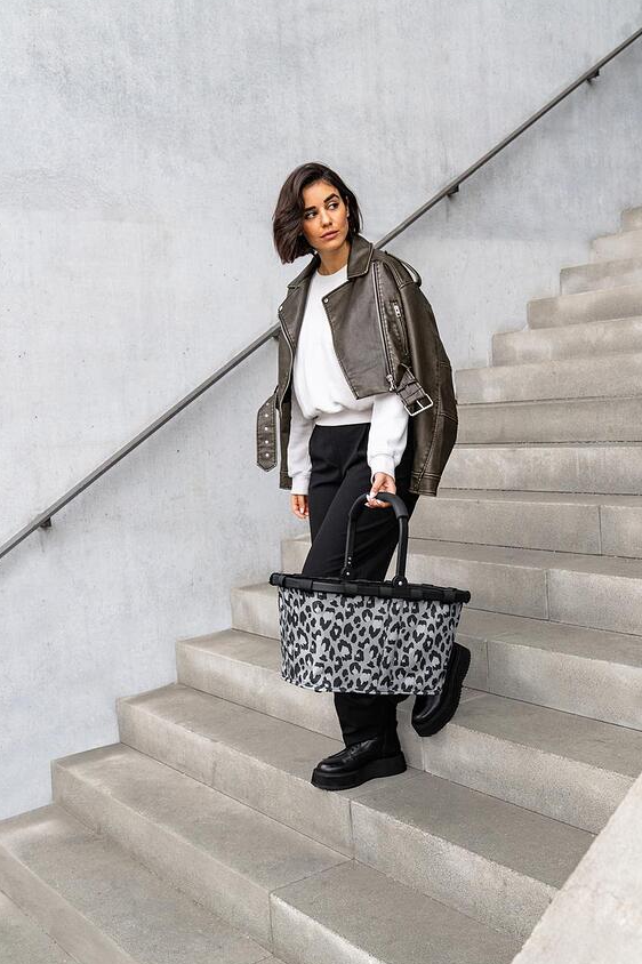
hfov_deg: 35.9
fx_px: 990
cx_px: 323
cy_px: 479
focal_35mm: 37
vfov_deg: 51.9
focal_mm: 36
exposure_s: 1/500
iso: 1250
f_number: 6.3
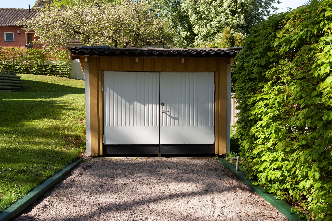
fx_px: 369
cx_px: 166
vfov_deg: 33.4
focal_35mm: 40
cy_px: 110
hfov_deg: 48.5
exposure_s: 1/200
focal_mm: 40
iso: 200
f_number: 7.1
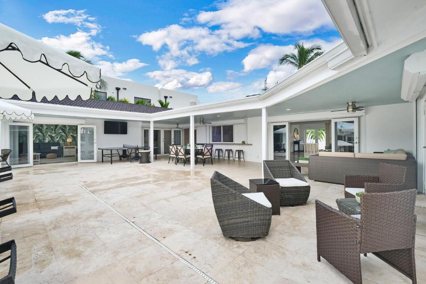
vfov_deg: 77.3
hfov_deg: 100.4
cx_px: 213
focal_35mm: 15
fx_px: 177
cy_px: 142
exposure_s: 1/450
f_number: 11
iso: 500
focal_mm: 10
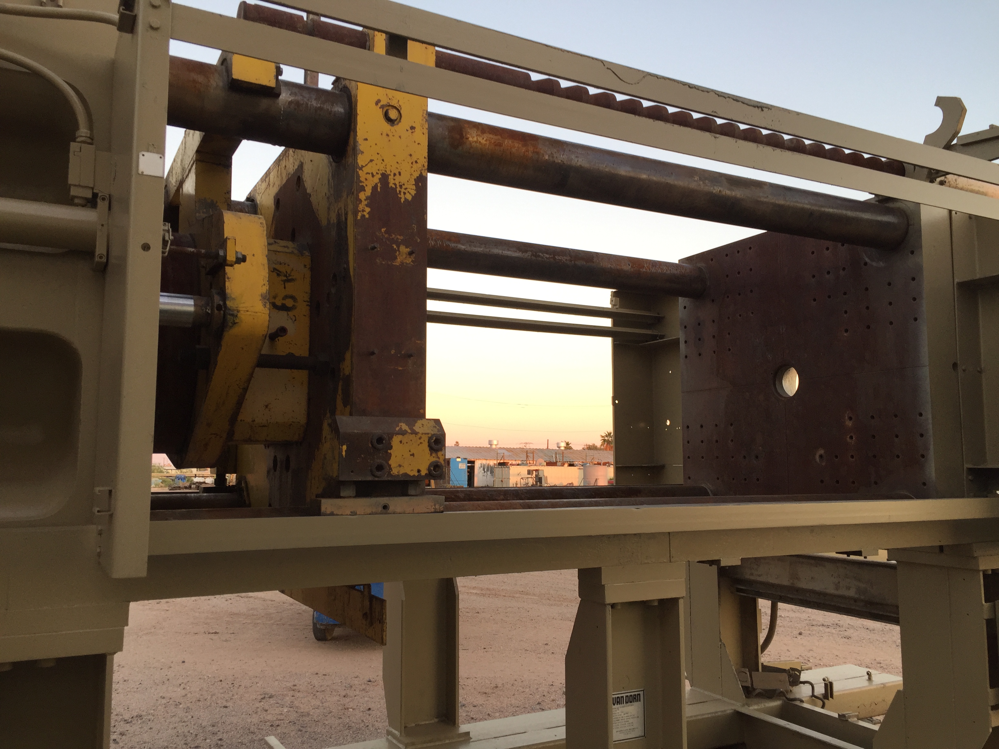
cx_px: 500
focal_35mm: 29
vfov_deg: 48.2
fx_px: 837
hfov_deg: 61.7
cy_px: 374
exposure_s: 1/60
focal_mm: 4.15
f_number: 2.2
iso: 32
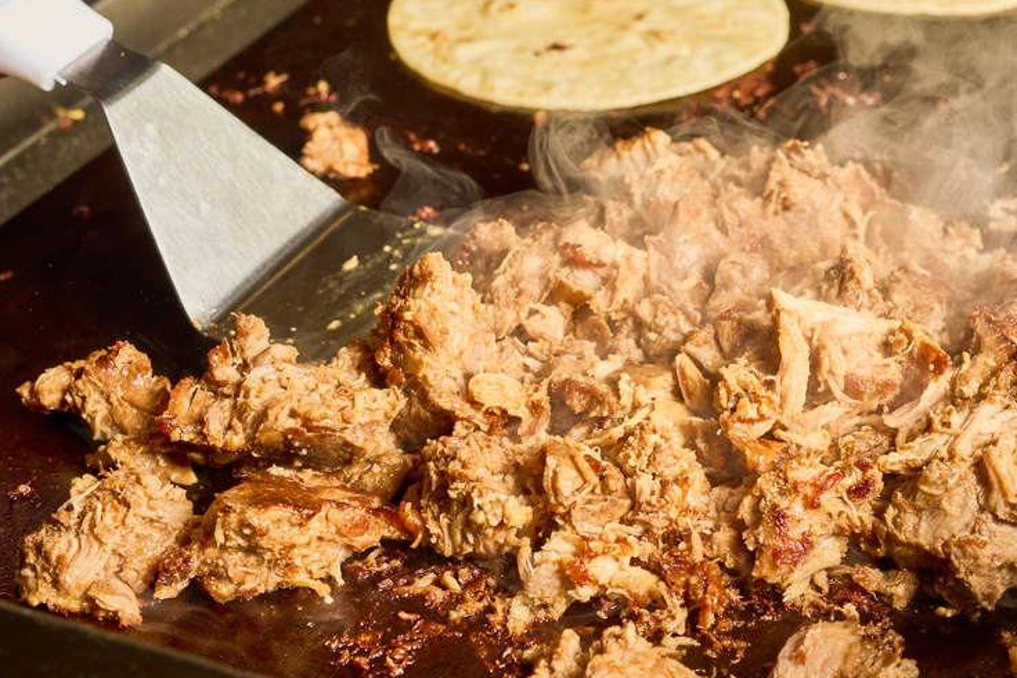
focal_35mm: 98
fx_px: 2768
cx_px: 685
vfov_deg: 13.9
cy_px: 225
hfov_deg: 20.7
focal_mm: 60
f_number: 9
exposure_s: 1/200
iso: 250
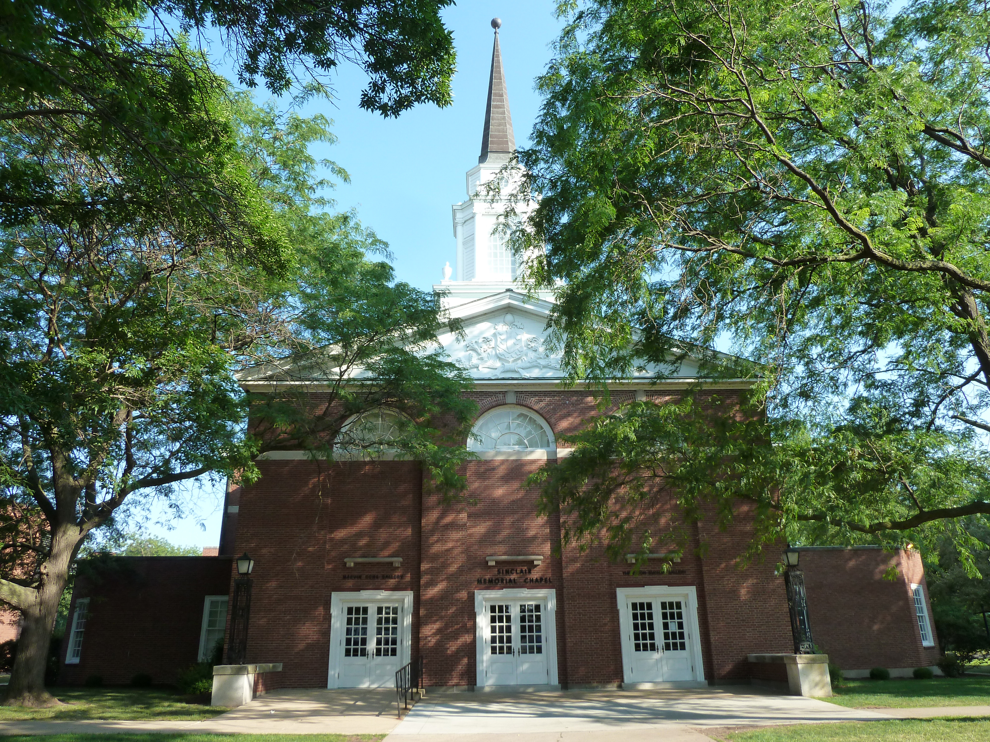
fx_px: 715
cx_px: 495
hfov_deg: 69.4
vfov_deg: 54.9
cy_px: 371
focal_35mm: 25
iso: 125
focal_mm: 4.1
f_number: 4
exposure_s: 1/160
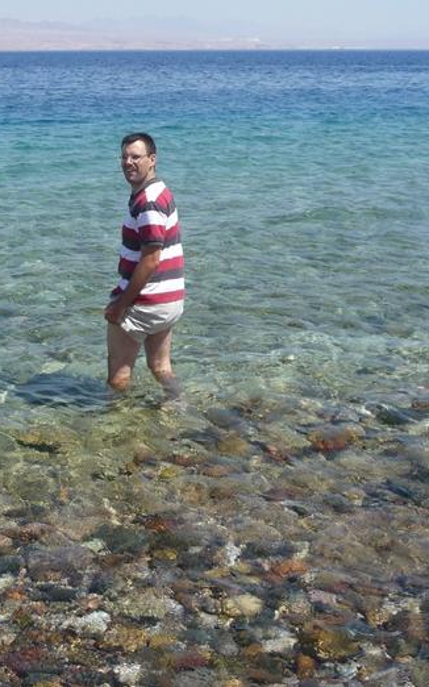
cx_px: 89
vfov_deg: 37.5
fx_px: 1011
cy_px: 344
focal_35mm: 54
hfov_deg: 23.6
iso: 100
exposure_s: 1/800
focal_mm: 6.3
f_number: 3.8
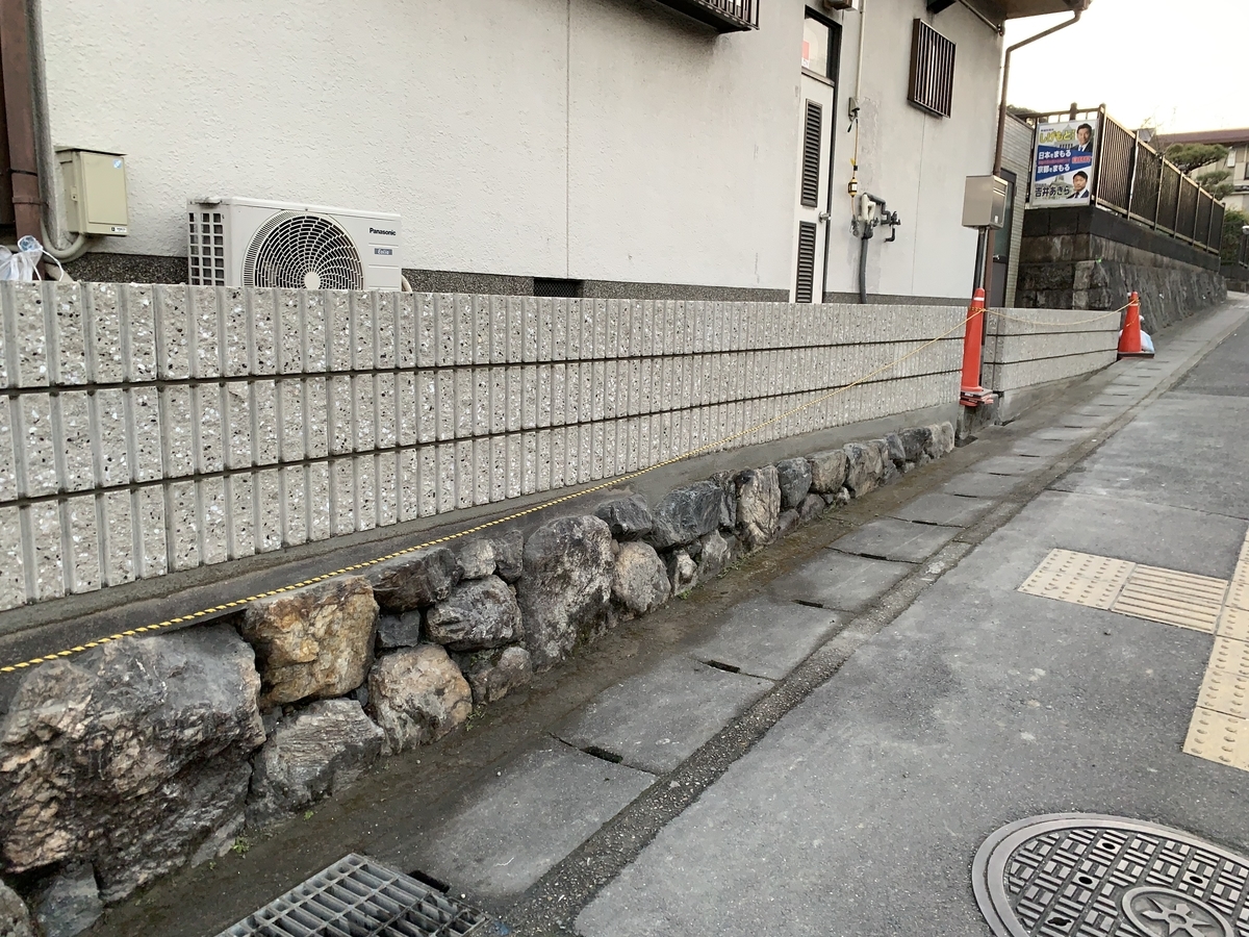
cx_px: 624
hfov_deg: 67.3
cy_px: 468
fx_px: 938
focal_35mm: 26
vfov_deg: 53.1
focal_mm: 4.25
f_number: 1.8
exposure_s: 1/60
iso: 100
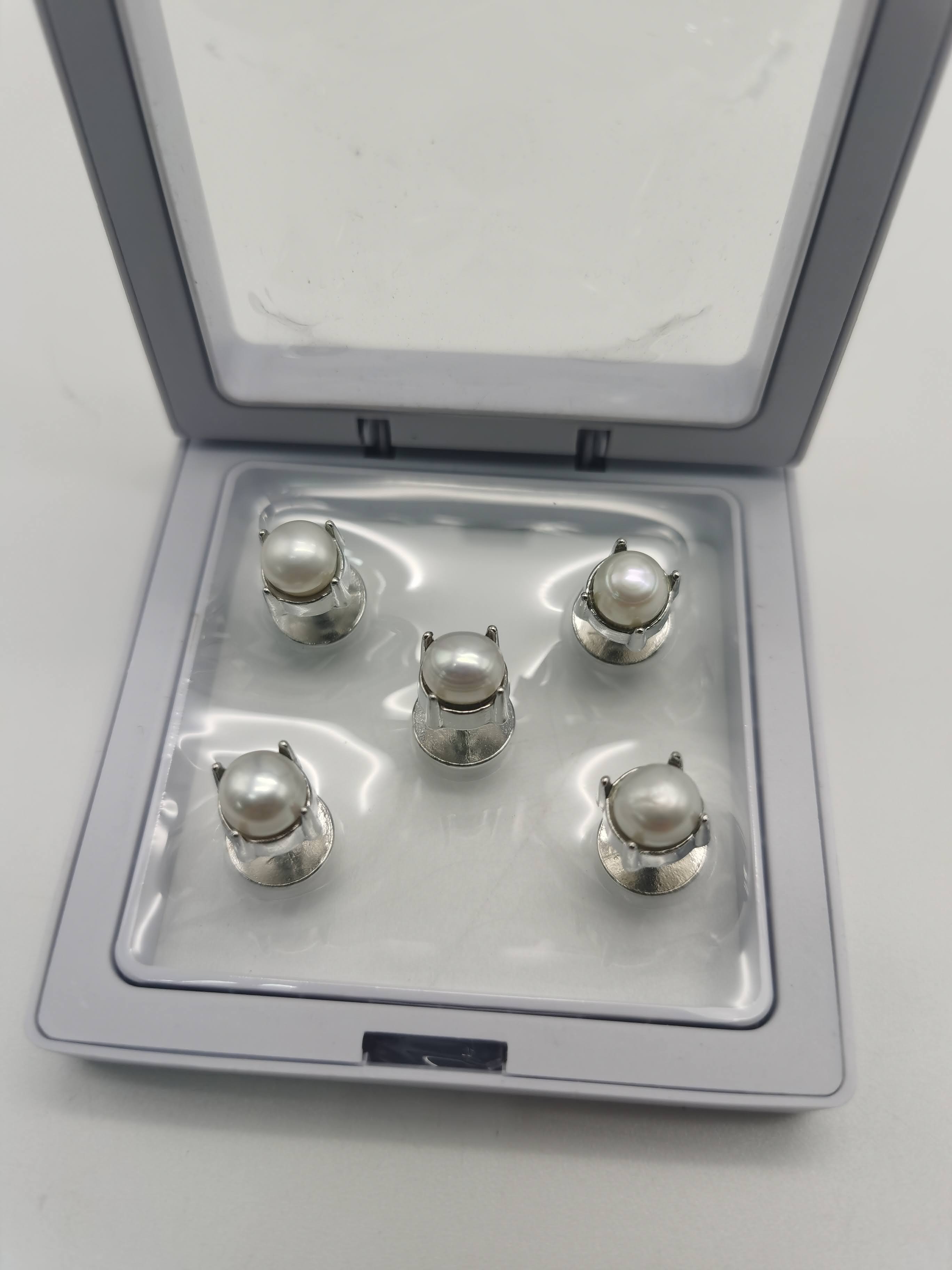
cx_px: 476
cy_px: 635
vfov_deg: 65.3
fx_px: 990
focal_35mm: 27
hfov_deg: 51.4
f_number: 1.6
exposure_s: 1/101
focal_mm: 5.56
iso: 50
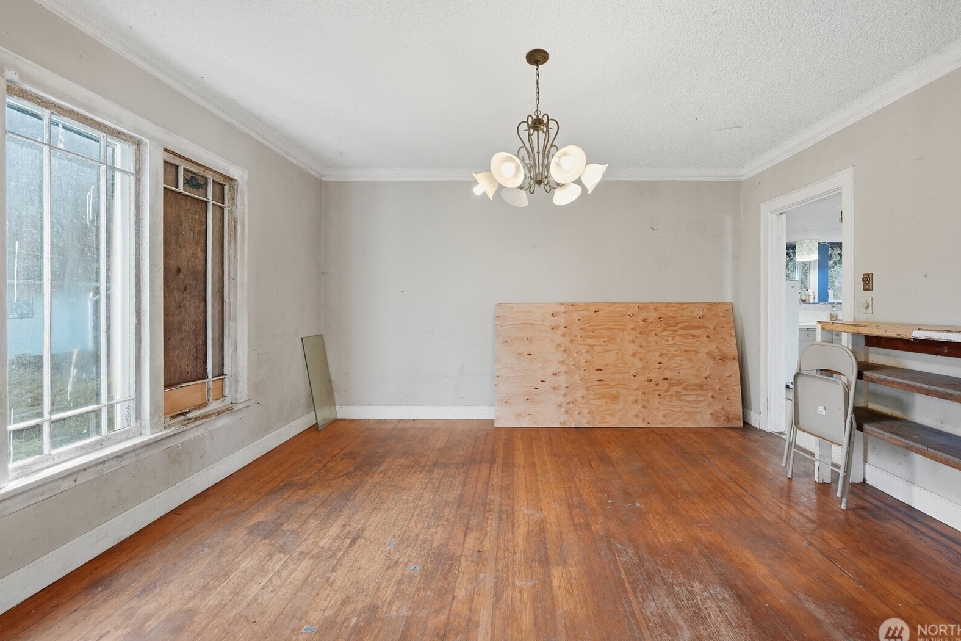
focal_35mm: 14
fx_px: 374
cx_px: 510
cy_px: 312
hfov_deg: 104.1
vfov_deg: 81.2
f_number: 9
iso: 250
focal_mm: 13
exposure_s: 1/20
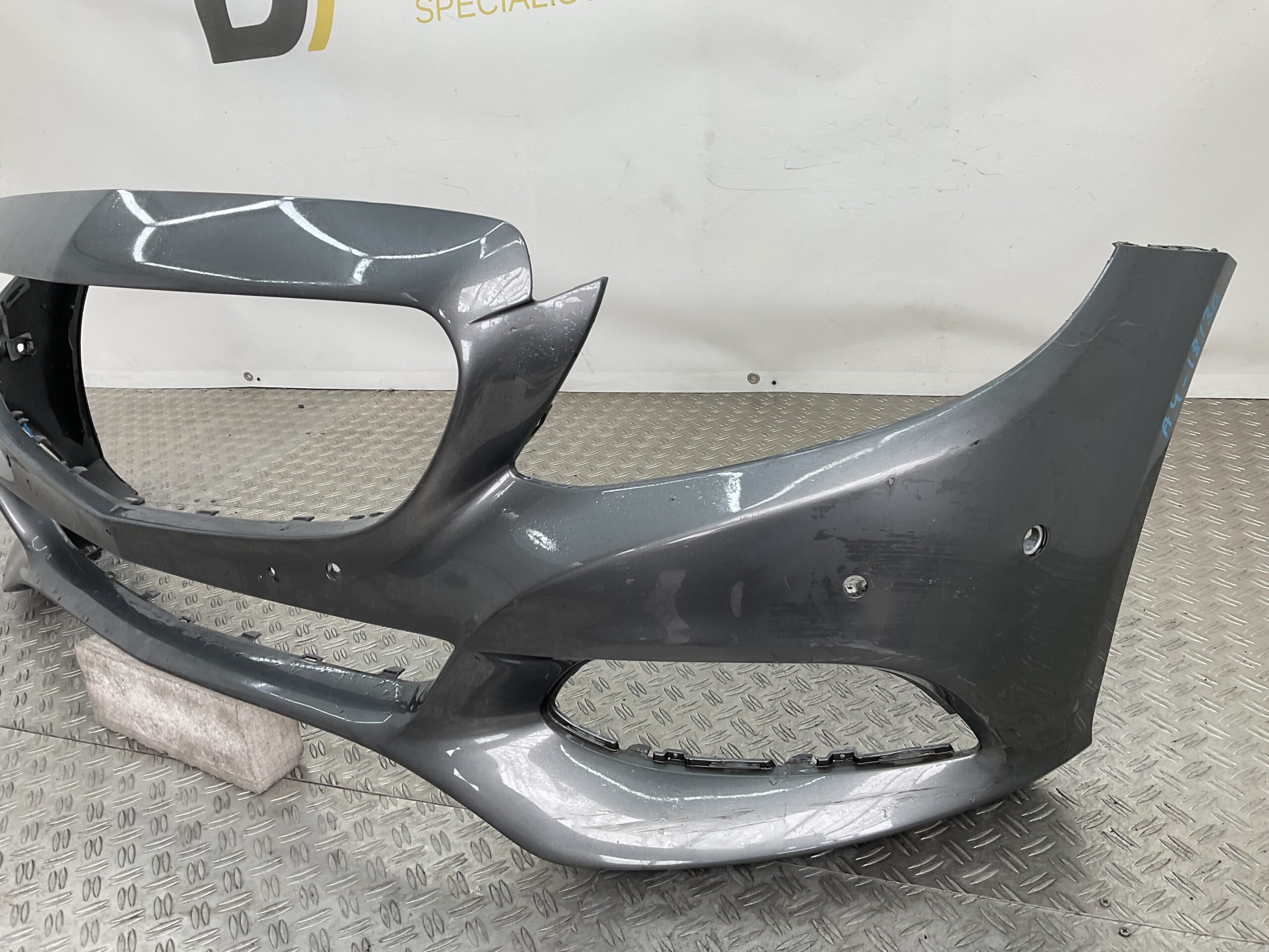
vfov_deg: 48.2
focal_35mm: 29
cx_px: 634
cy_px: 476
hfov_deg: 61.7
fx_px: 1063
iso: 20
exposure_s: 1/120
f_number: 1.8
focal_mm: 3
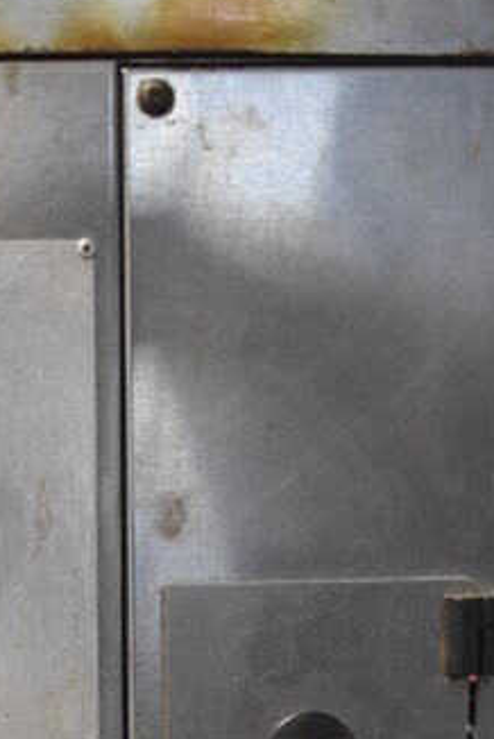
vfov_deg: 22.1
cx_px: 102
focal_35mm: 84
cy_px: 910
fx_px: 1725
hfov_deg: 16.2
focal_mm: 20
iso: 1800
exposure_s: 1/125
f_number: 3.8
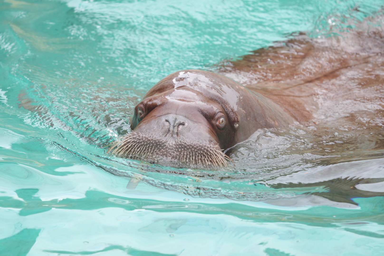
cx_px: 192
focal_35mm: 282
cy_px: 128
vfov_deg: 4.9
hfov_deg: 7.3
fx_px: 3010
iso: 1250
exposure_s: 1/400
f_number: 5.6
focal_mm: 282
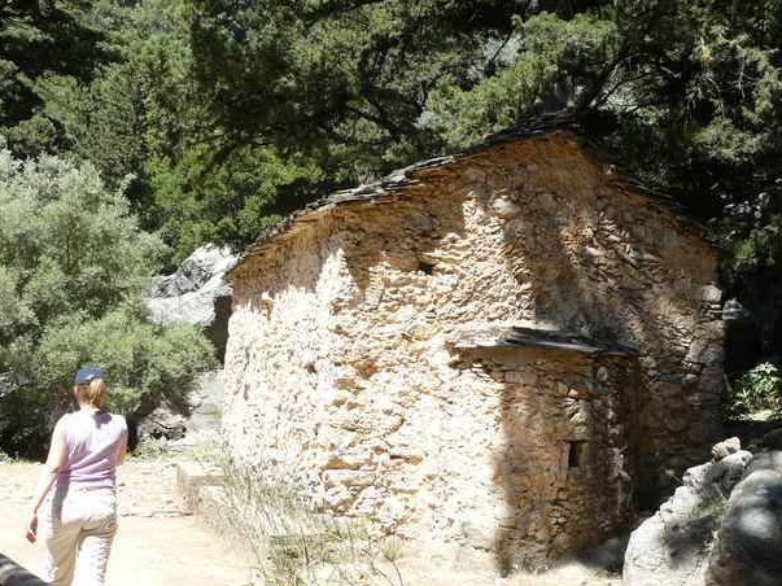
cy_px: 279
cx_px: 390
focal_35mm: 52
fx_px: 1174
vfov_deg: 28.0
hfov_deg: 36.8
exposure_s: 1/200
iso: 100
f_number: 4.5
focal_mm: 8.1
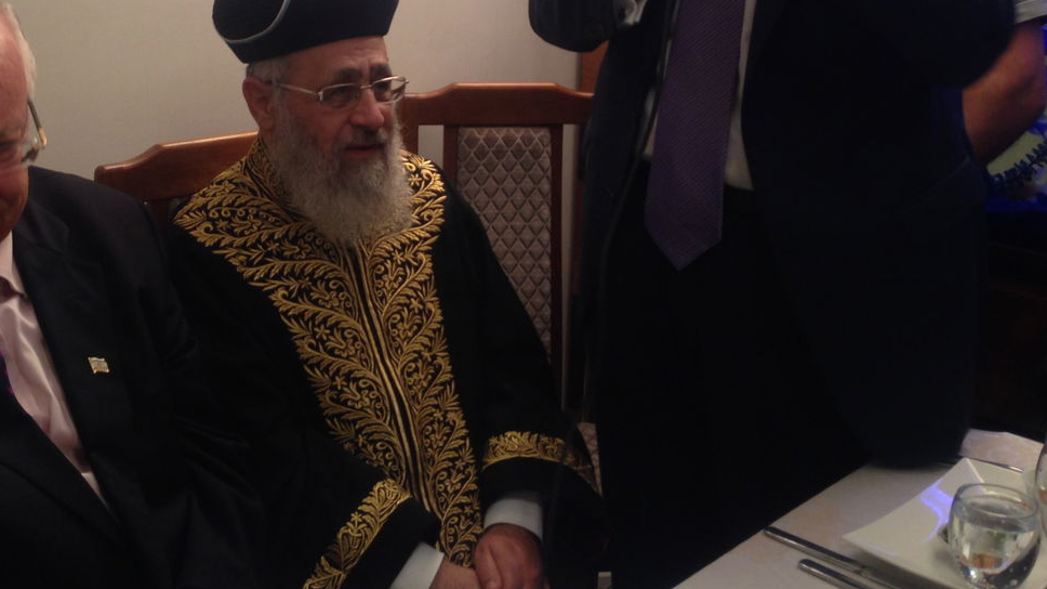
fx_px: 1443
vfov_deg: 22.5
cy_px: 71
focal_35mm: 52
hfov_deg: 39.5
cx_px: 362
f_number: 2.4
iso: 80
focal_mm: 4.12
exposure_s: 1/20
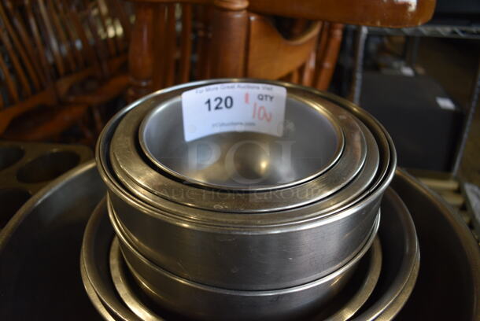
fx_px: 360
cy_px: 160
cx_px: 240
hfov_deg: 67.3
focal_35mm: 27
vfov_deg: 48.0
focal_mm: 18
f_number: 3.5
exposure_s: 1/250
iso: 720
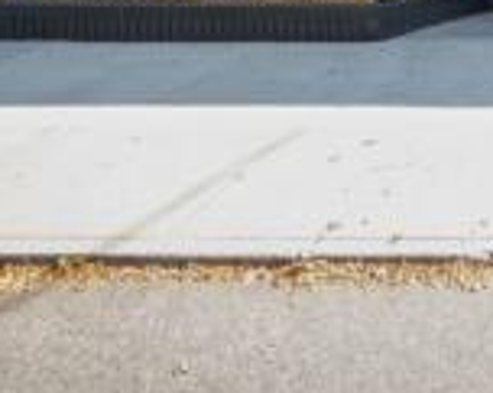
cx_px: 566
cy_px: -78
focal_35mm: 39
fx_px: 568
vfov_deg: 31.8
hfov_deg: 37.6
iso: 100
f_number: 4
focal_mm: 14
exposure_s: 1/100
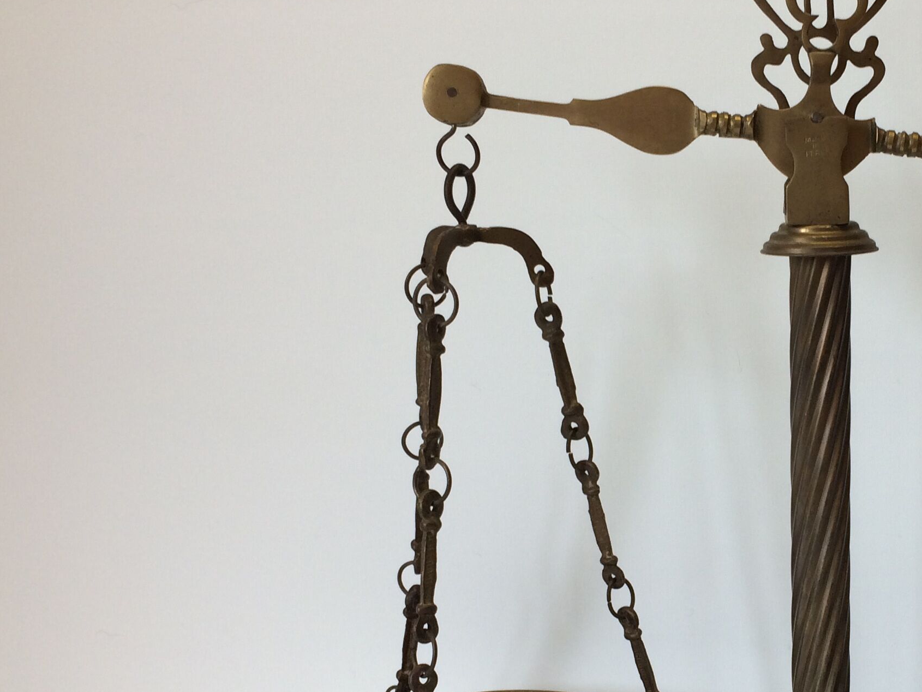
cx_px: 802
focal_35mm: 56
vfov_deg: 25.9
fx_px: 1492
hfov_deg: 32.9
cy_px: 469
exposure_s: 1/100
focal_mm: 4.15
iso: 50
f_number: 2.2
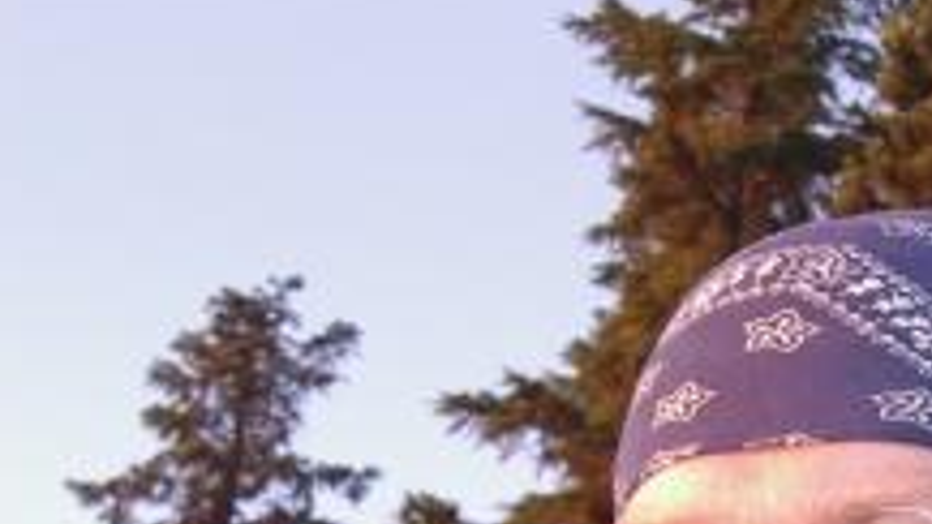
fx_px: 3509
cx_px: 777
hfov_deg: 15.0
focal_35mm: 142
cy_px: 696
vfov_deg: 8.4
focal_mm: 9.6
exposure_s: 1/60
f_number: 3.4
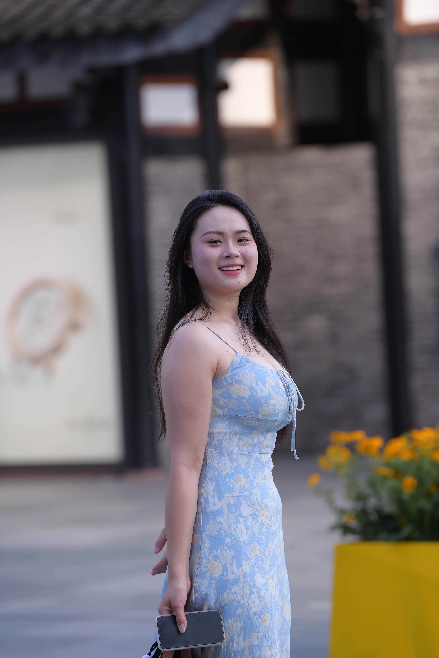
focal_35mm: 175
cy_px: 329
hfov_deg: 7.8
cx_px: 220
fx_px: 3201
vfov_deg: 11.7
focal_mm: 175
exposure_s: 1/800
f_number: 3.5
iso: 400
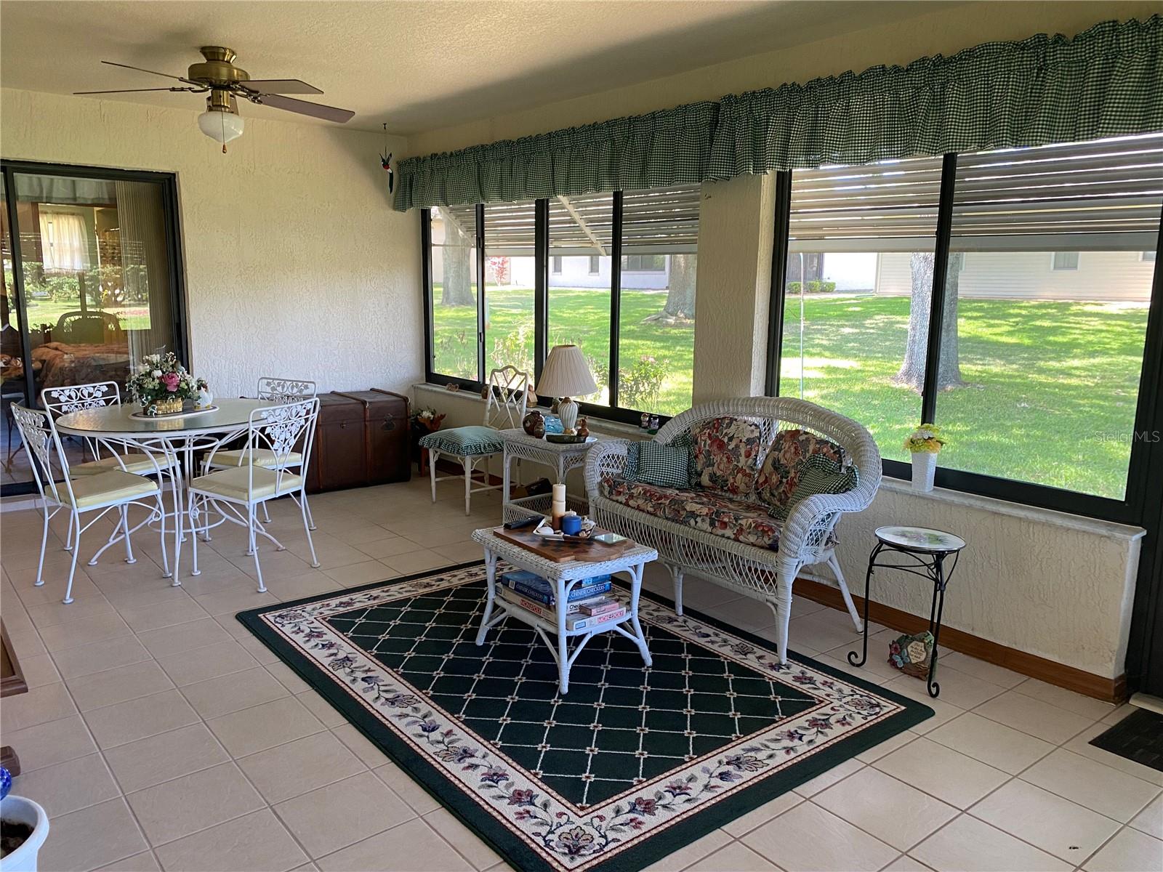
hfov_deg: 67.3
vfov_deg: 53.1
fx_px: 874
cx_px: 582
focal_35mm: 26
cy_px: 436
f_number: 1.8
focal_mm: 4.25
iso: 100
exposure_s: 1/60
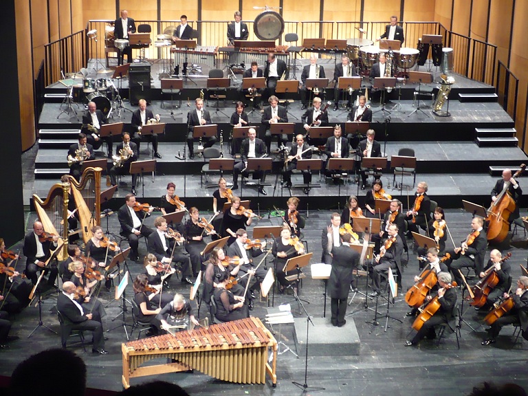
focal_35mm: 86
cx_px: 264
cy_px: 198
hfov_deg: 22.8
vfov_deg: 17.2
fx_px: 1312
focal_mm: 10.4
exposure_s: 1/6
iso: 200
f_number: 3.8
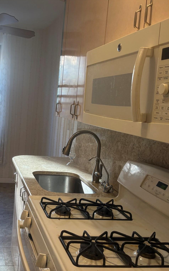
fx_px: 273
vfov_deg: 52.8
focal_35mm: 37
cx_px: 12
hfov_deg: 32.4
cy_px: 135
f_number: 1.6
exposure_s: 1/136
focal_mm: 5.96
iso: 125
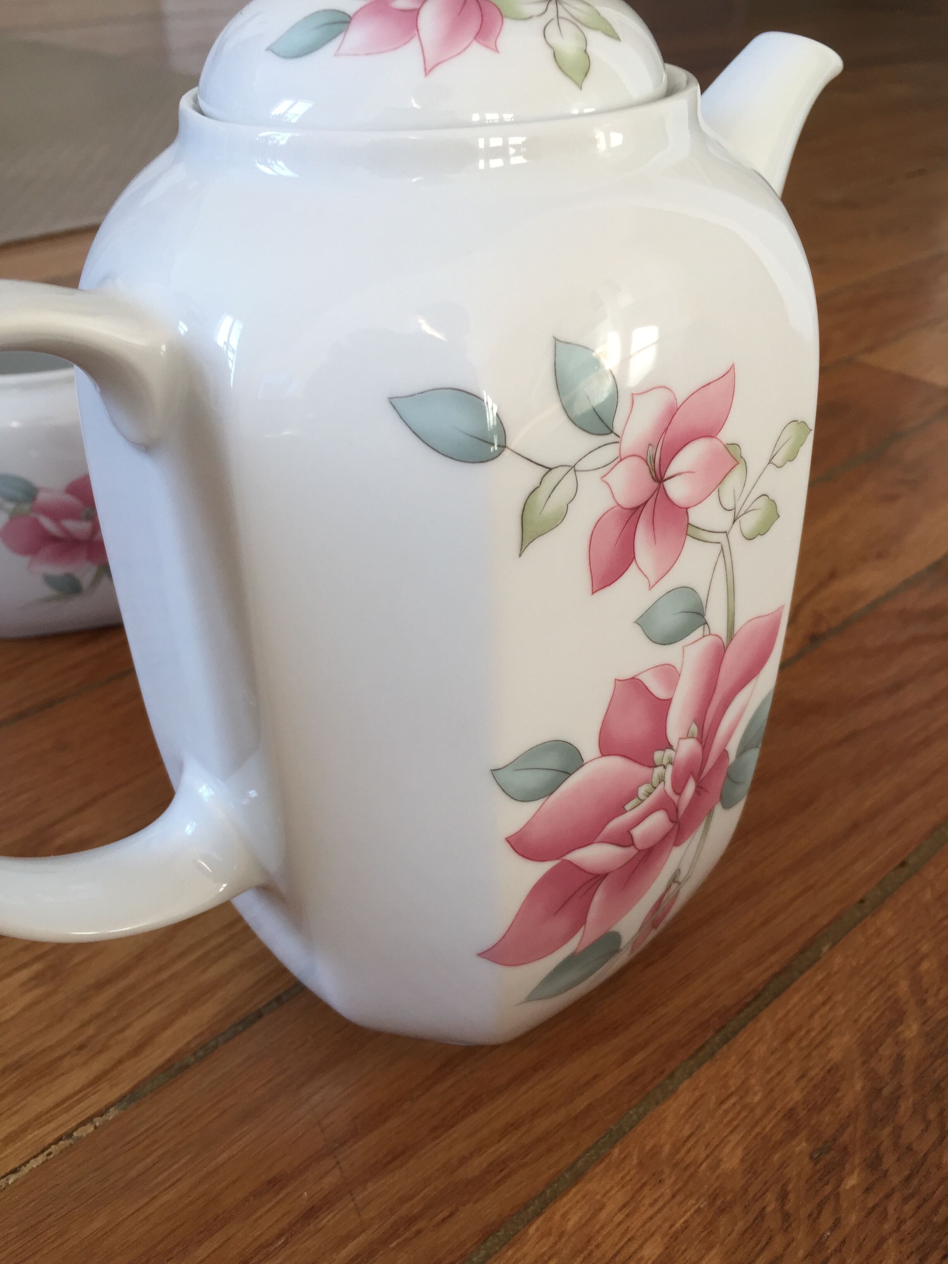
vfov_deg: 61.7
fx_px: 1059
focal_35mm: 29
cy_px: 632
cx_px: 474
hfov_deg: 48.2
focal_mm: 4.15
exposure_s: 1/100
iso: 50
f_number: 2.2
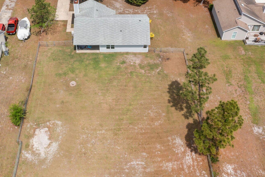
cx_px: 112
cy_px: 94
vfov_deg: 30.5
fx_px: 324
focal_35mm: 44
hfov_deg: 44.4
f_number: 8
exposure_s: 1/200
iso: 100
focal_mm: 10.26
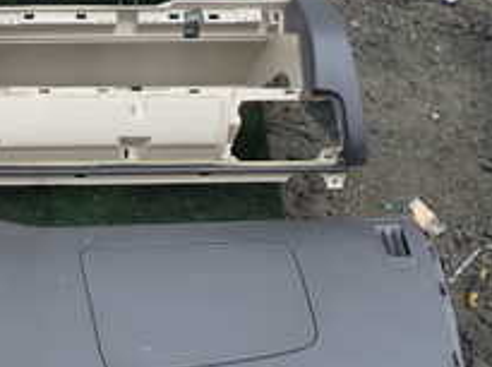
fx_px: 1249
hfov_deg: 20.0
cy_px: 257
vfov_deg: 16.7
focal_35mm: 88
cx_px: -185
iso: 100
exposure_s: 1/160
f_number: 3.2
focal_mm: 5.4
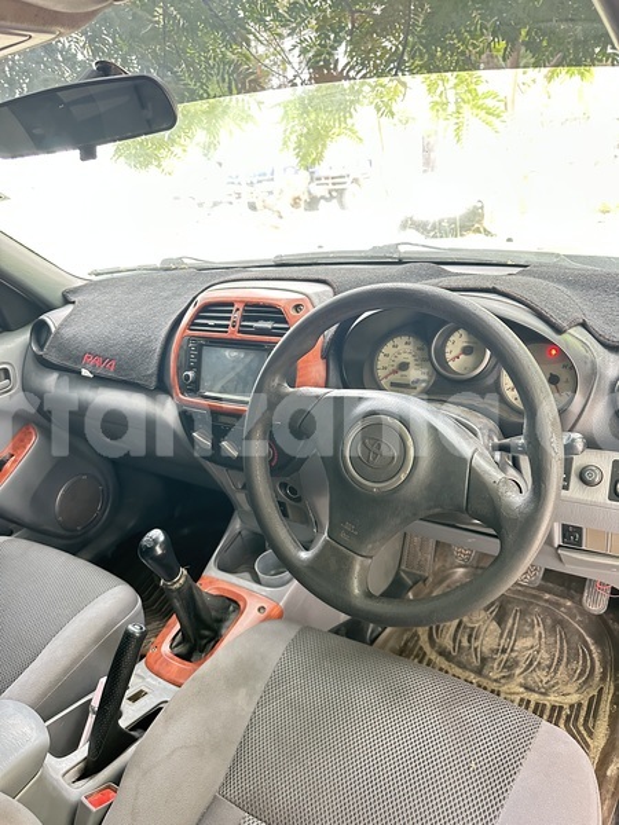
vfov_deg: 71.6
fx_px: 572
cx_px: 310
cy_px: 412
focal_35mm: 24
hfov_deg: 56.8
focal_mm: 6.86
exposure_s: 1/60
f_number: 1.78
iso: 500
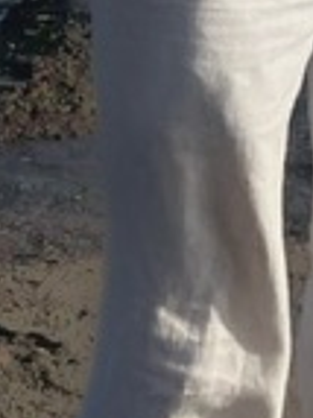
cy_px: -427
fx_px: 2246
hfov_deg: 7.9
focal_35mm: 186
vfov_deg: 9.9
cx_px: 392
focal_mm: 5.1
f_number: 1.6
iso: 50
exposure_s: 1/4310
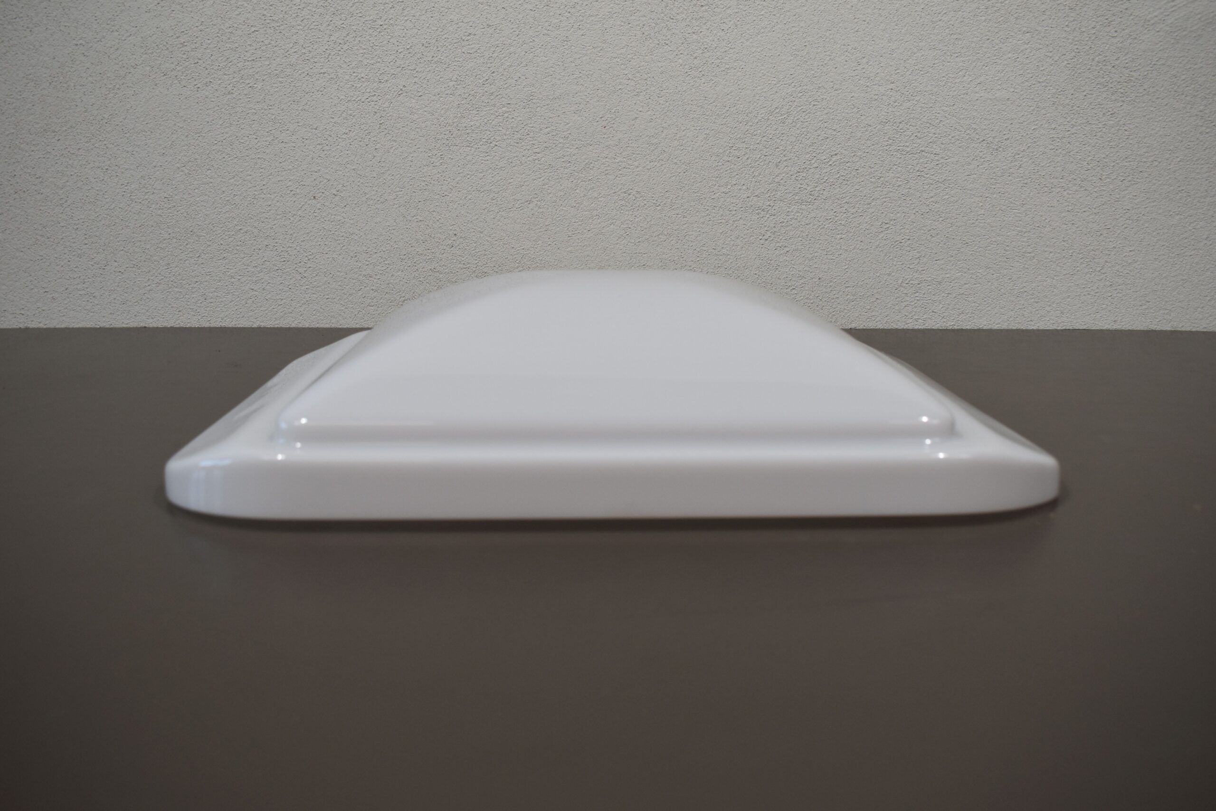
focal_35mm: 33
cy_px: 406
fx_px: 1115
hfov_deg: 57.2
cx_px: 608
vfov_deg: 40.0
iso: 320
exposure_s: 1/125
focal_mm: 22
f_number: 5.6
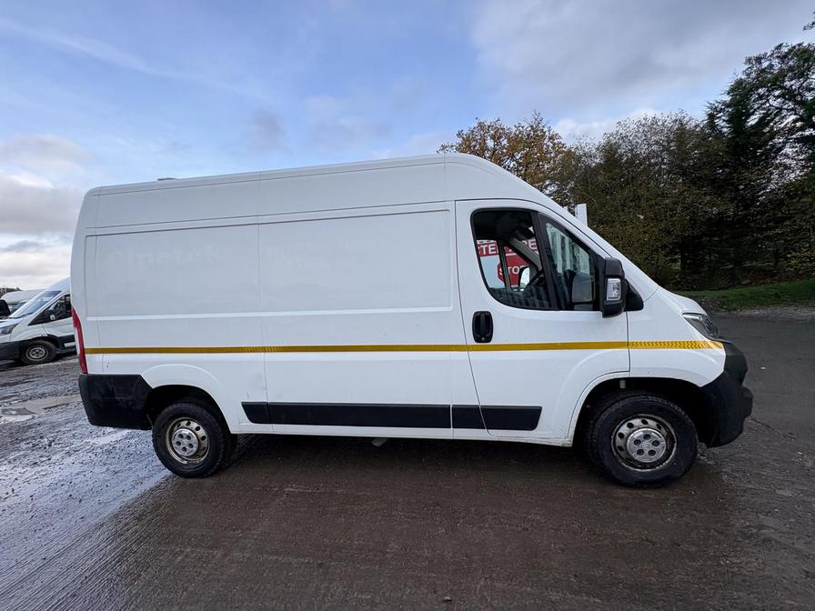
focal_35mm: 14
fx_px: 330
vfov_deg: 85.7
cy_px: 306
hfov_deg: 102.1
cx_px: 408
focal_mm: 2.22
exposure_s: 1/533
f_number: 2.2
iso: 40
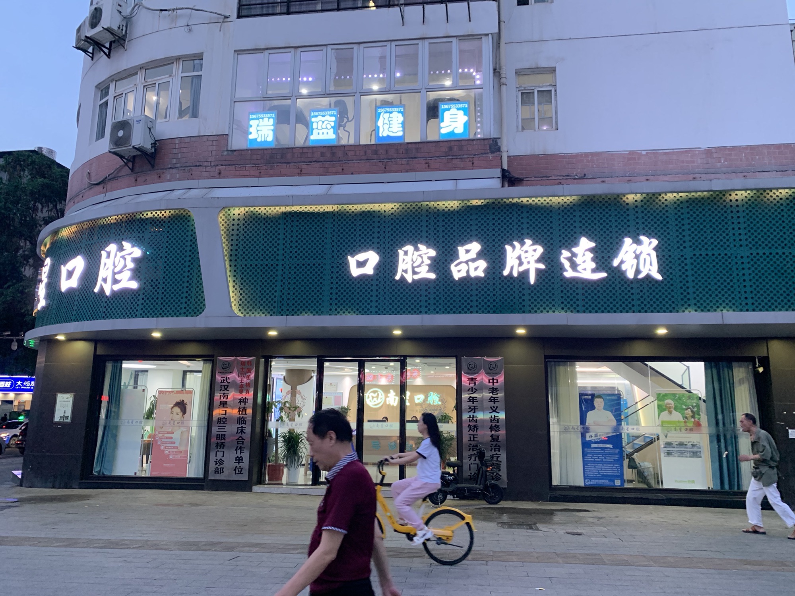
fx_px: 597
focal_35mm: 26
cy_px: 298
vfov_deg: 53.1
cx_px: 398
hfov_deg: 67.3
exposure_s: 1/60
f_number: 1.8
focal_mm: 4.25
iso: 125
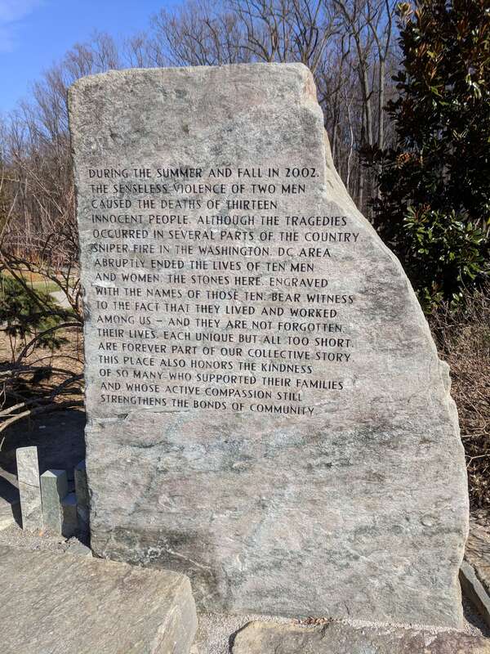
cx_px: 245
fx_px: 491
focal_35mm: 26
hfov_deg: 53.1
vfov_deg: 67.3
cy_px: 327
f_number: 2
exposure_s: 1/1389
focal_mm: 4.67
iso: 51
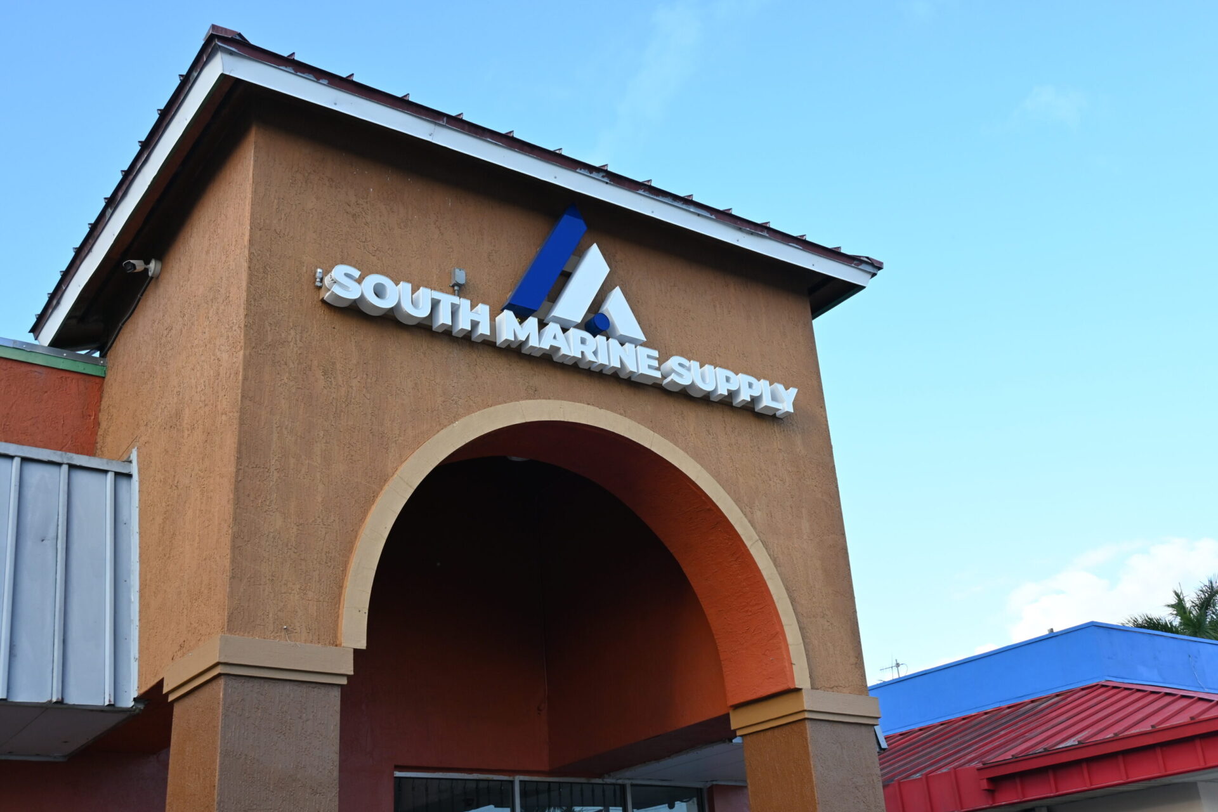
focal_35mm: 37
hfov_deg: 52.2
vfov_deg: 36.2
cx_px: 609
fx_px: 1243
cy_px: 406
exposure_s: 1/250
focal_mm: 24.5
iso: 200
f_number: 5
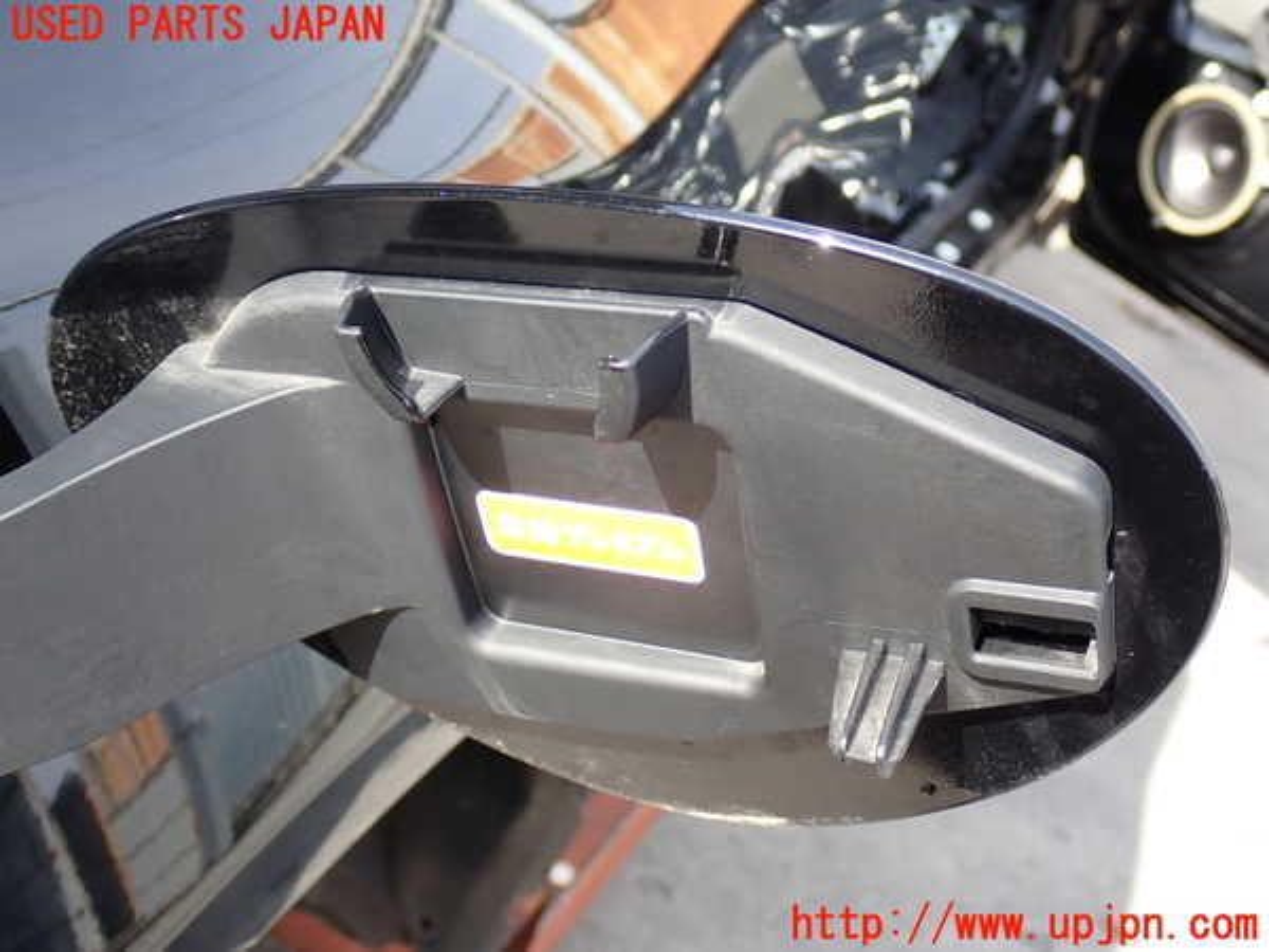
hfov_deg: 40.4
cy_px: 476
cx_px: 634
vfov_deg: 30.9
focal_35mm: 47
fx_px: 1723
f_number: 3.1
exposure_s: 1/160
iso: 100
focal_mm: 8.4
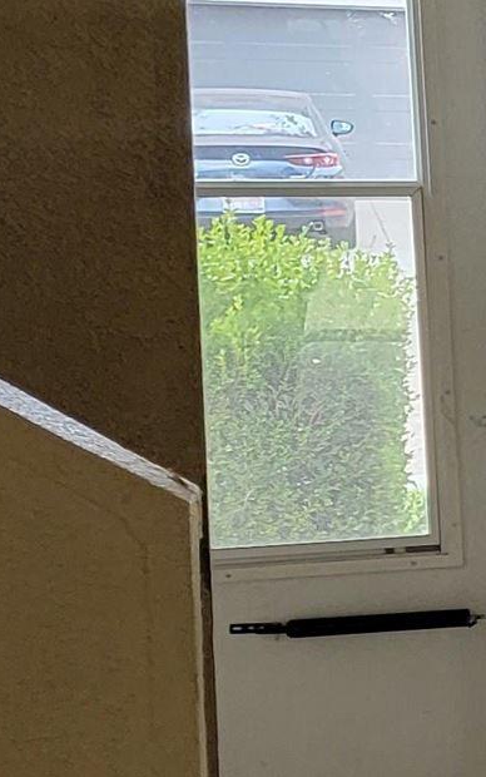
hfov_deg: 7.8
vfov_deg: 16.6
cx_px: 1809
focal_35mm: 126
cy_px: 400
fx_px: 2668
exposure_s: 1/120
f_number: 1.8
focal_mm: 6.7
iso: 160
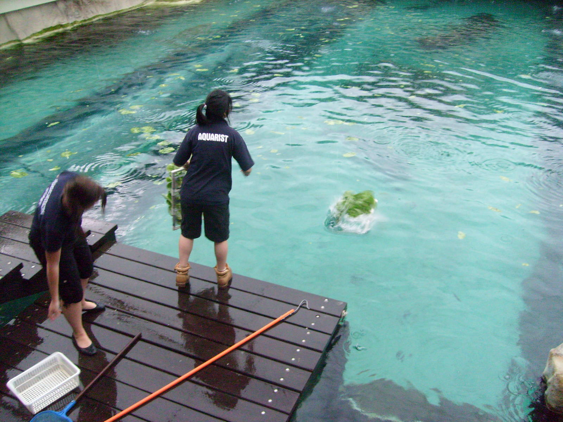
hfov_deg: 52.6
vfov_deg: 40.7
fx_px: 569
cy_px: 211
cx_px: 282
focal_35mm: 35
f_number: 2.8
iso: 200
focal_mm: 5.8
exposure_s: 1/45
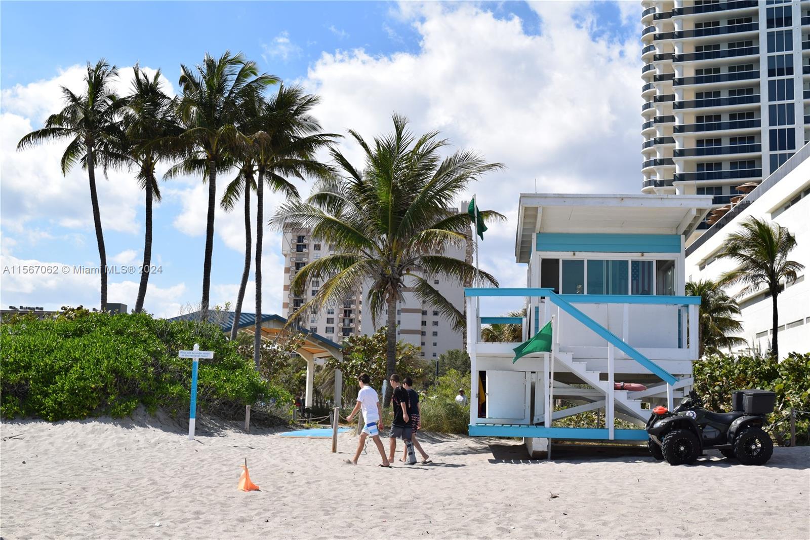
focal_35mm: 45
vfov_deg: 29.9
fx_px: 1012
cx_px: 405
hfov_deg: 43.6
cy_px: 270
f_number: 11
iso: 200
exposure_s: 1/500
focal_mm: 30
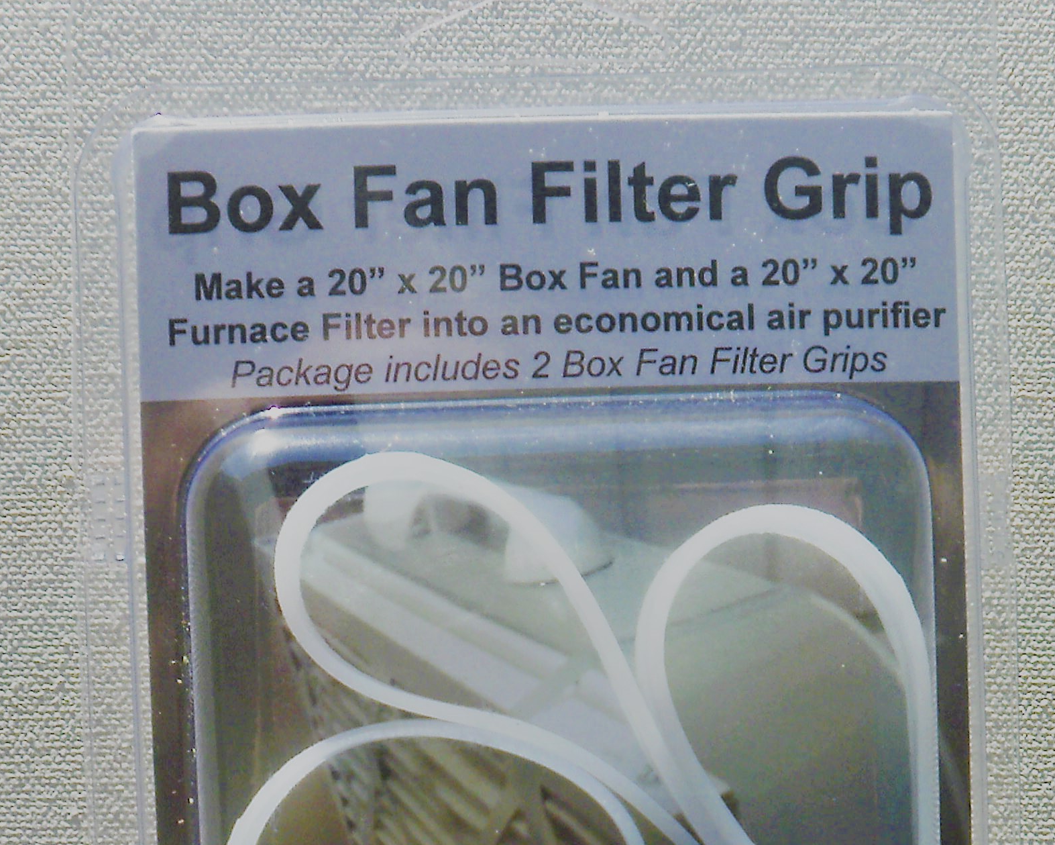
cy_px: 931
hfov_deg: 29.6
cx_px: 544
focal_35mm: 64
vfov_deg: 22.5
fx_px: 1999
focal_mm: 4.65
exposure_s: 1/250
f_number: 7.8
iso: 100
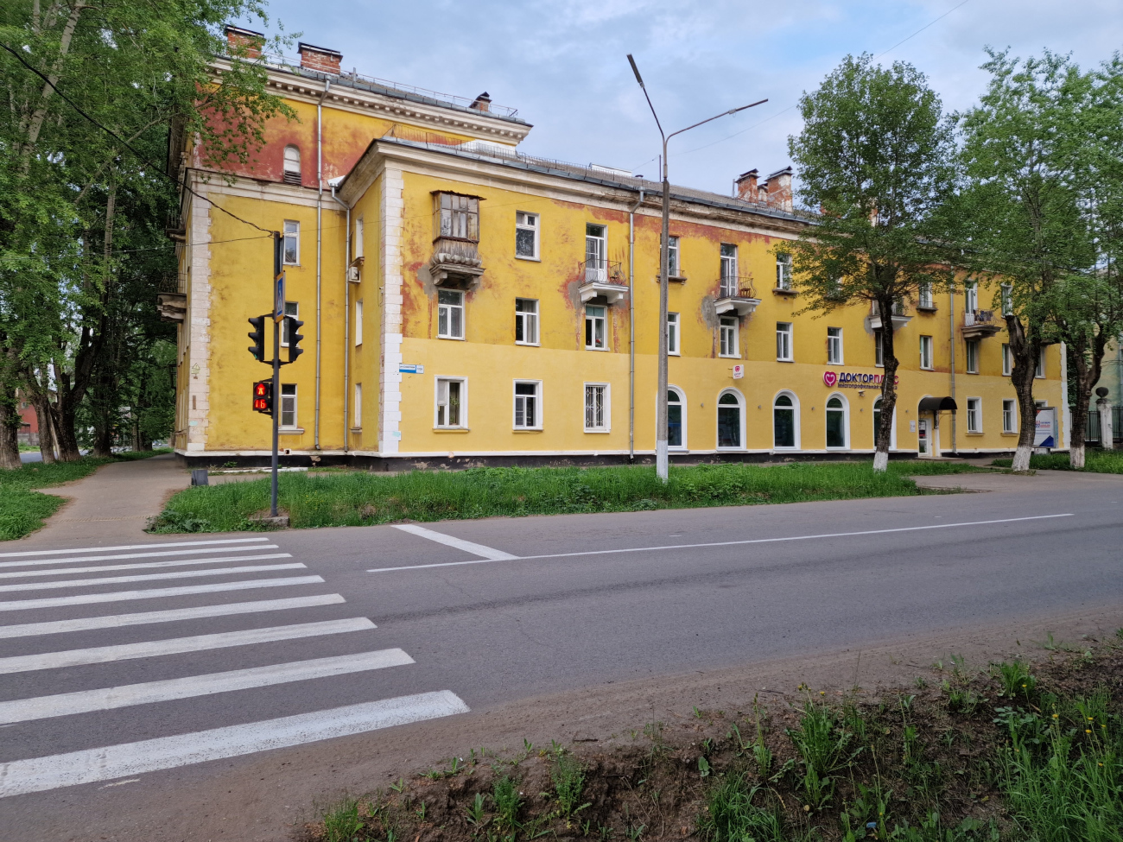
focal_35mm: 23
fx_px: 746
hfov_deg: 73.9
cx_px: 562
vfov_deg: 58.9
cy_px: 421
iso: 50
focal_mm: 6.4
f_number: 1.8
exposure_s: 1/1091
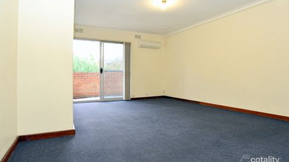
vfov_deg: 58.3
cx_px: 144
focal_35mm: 19
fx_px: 146
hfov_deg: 89.6
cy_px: 76
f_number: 6.3
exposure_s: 1/60
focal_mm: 18
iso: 1000
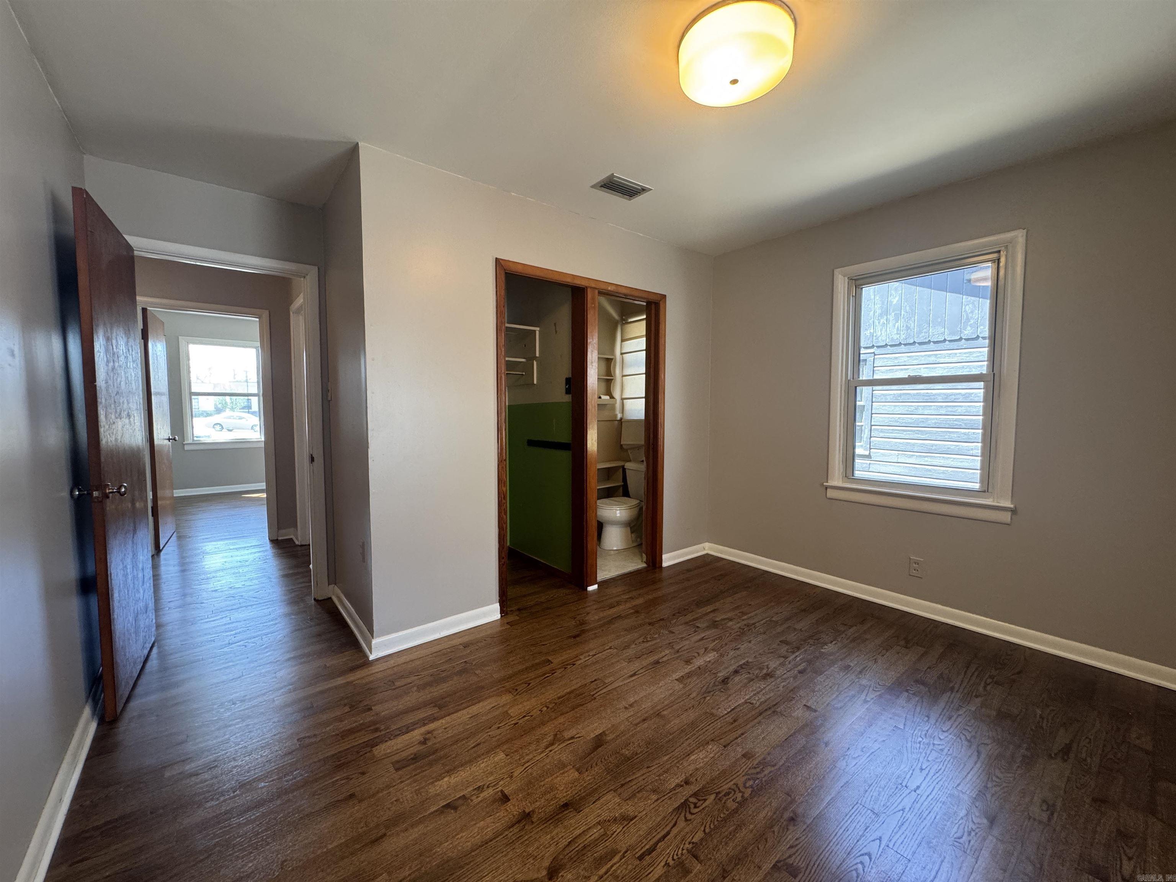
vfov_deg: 85.7
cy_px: 441
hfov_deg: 102.1
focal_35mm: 14
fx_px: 476
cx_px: 588
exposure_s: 1/60
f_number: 2.2
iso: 200
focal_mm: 2.22
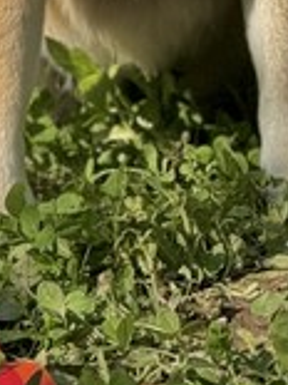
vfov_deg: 7.5
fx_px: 2755
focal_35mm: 248
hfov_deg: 5.9
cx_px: 367
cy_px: -532
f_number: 1.78
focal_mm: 6.76
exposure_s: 1/3817
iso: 64
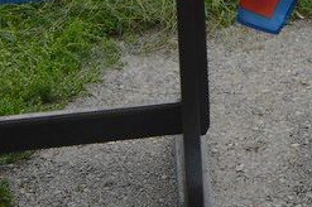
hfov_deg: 10.7
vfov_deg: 7.4
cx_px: 690
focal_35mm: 171
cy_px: -309
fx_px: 1480
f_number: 7.1
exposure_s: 1/200
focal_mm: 22
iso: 100
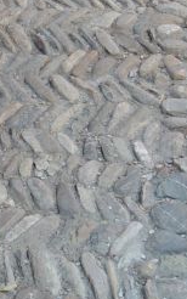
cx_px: -86
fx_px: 1148
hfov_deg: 9.1
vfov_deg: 14.6
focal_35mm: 141
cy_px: -2
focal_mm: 4.3
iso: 100
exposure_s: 1/80
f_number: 2.8
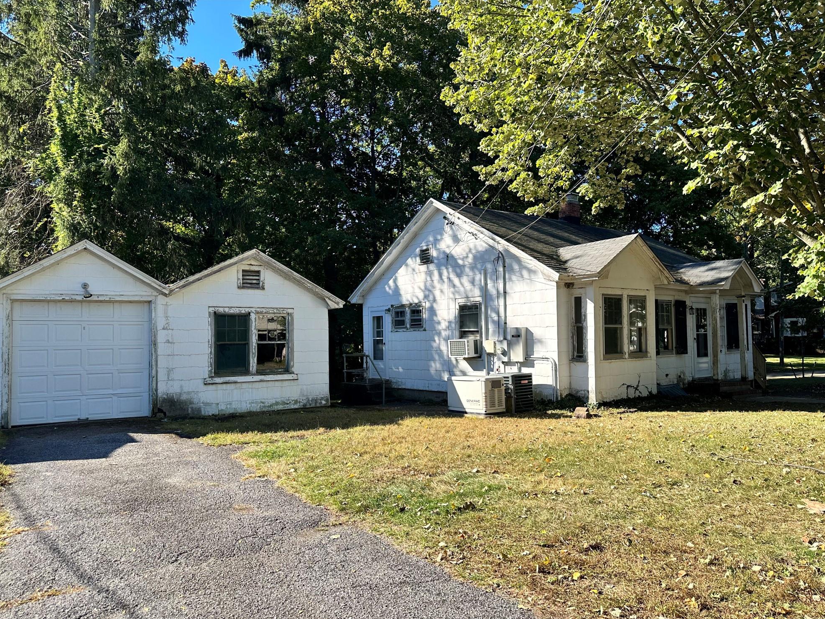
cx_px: 402
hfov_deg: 69.4
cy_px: 321
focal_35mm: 25
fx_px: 596
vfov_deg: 54.9
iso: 80
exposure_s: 1/1721
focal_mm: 6.86
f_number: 1.78
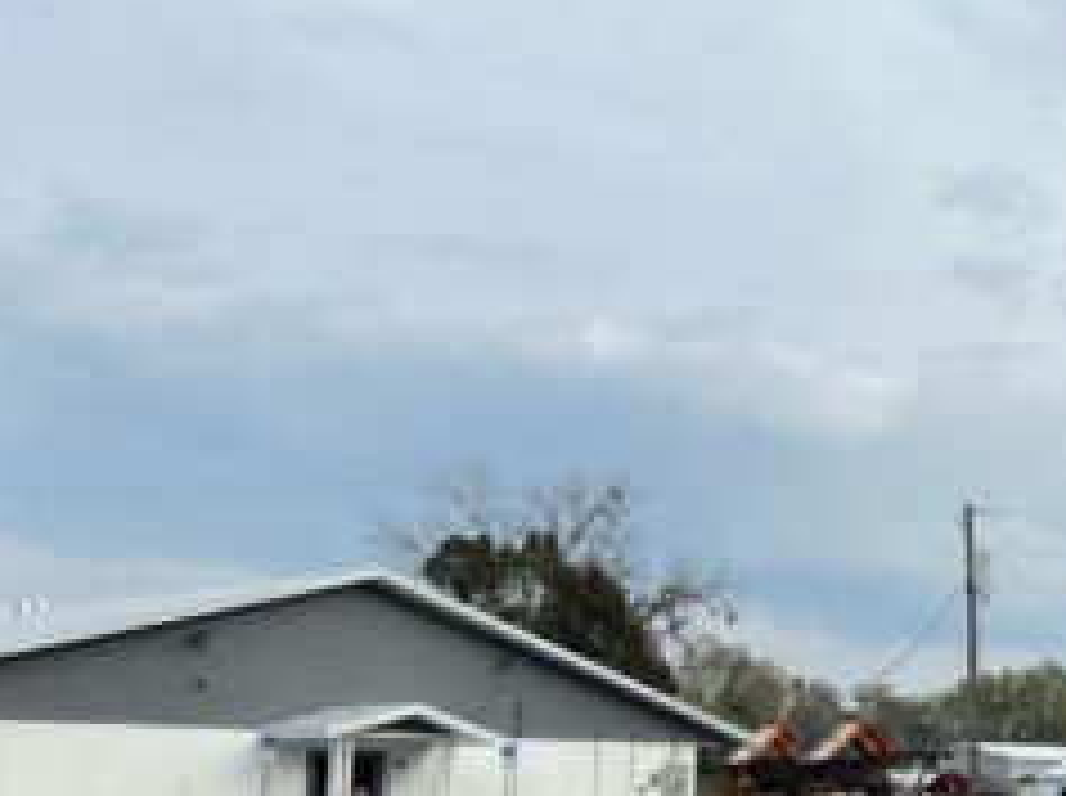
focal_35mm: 61
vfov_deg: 23.8
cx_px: 1086
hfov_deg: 29.5
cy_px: 555
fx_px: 1876
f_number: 1.5
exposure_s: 1/3356
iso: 50
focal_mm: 5.7
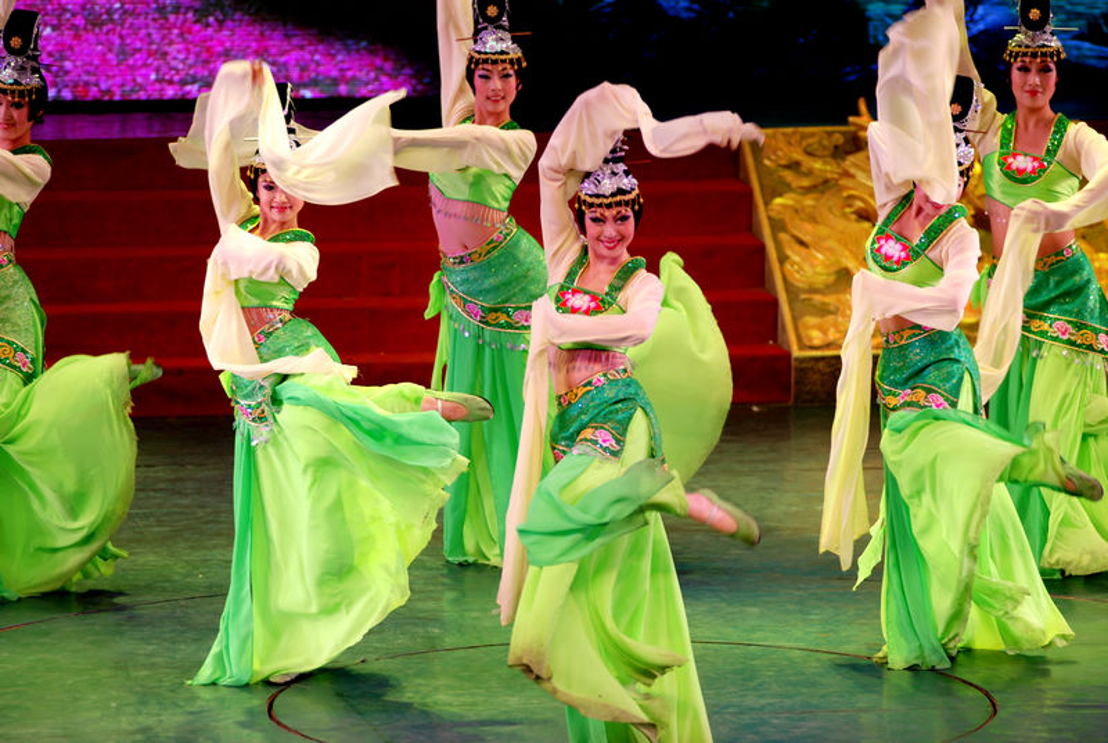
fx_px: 7166
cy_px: 372
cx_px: 554
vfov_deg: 5.9
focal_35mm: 232
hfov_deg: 8.8
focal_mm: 155
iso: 200
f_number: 2.8
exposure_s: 1/160
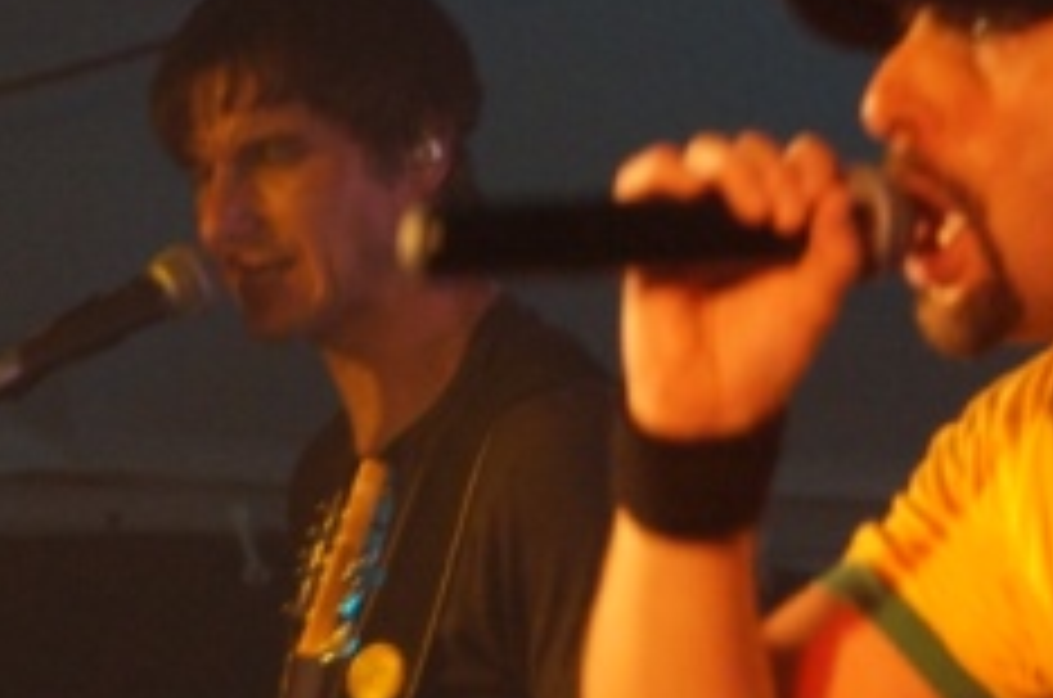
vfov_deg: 3.7
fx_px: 10917
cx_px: 567
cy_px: 509
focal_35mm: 374
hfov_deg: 5.5
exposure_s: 1/50
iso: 3200
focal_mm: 130
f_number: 5.6
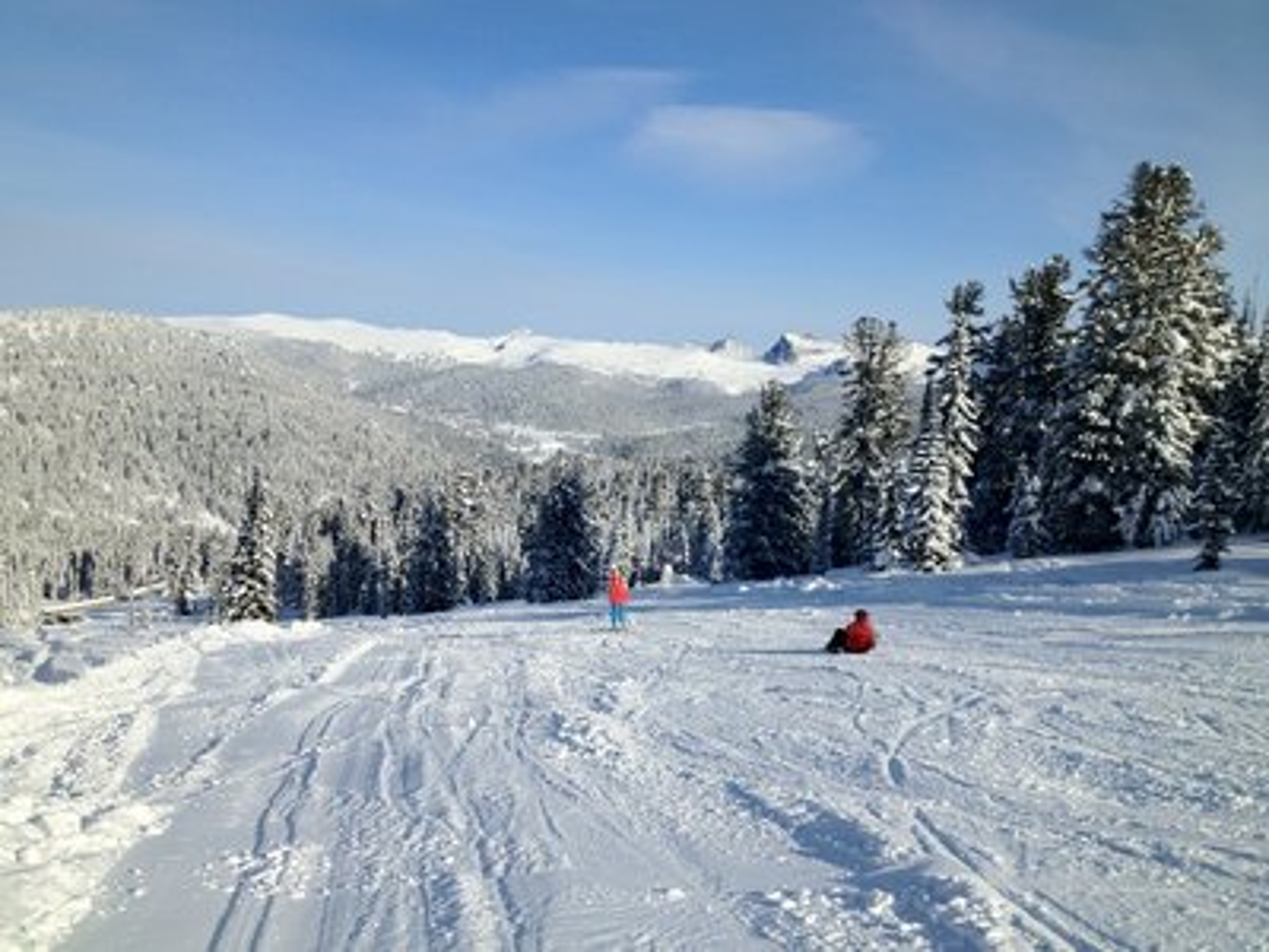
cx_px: 634
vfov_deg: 40.7
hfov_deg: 52.6
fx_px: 1283
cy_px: 476
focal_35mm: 35
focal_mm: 4.28
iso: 64
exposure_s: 1/3460
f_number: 2.4
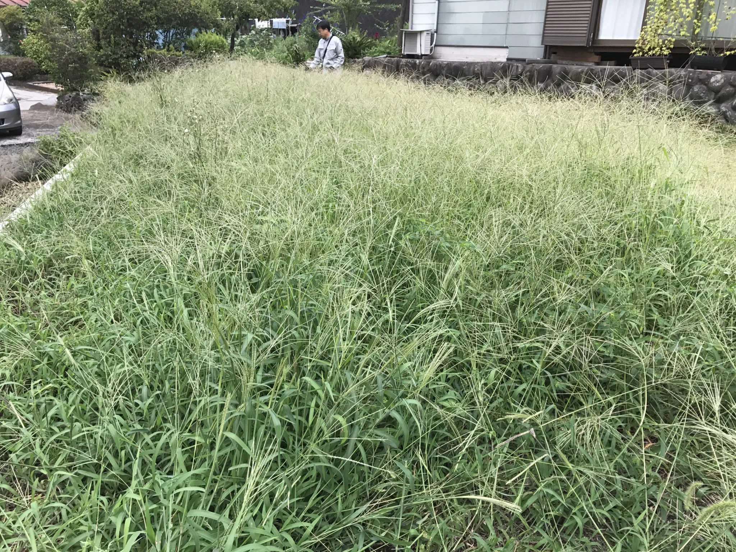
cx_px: 368
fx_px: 595
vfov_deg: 49.7
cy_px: 276
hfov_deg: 63.4
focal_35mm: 28
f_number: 1.8
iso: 20
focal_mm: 3.99
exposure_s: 1/515
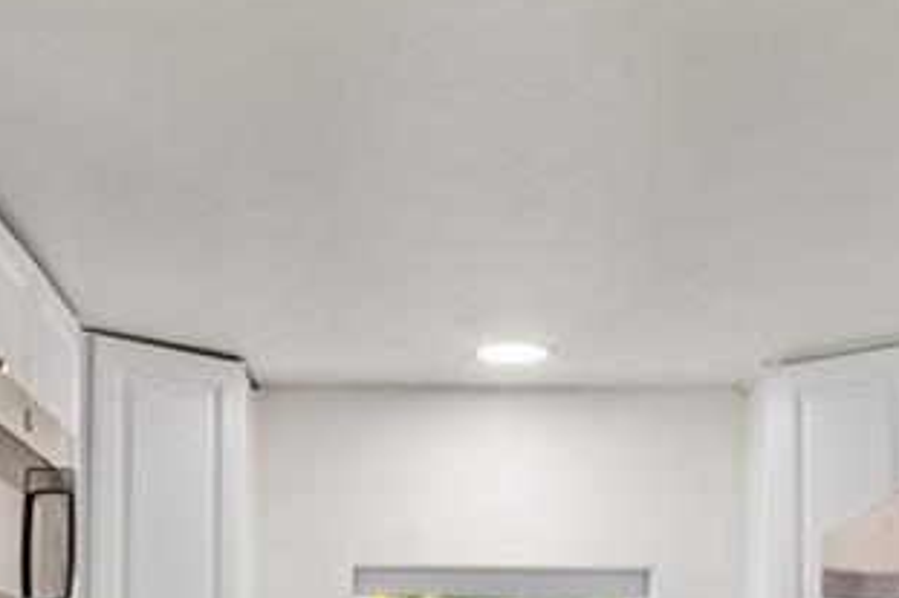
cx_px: 454
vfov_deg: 17.5
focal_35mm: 72
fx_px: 1797
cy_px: 810
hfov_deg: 28.1
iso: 160
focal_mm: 14
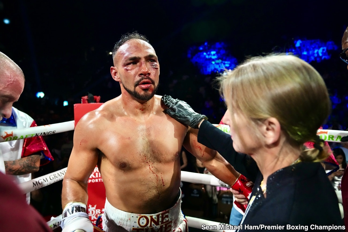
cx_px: 174
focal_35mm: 28
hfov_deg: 65.5
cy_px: 116
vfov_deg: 46.4
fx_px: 271
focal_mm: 28
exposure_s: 1/1000
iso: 10000
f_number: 4
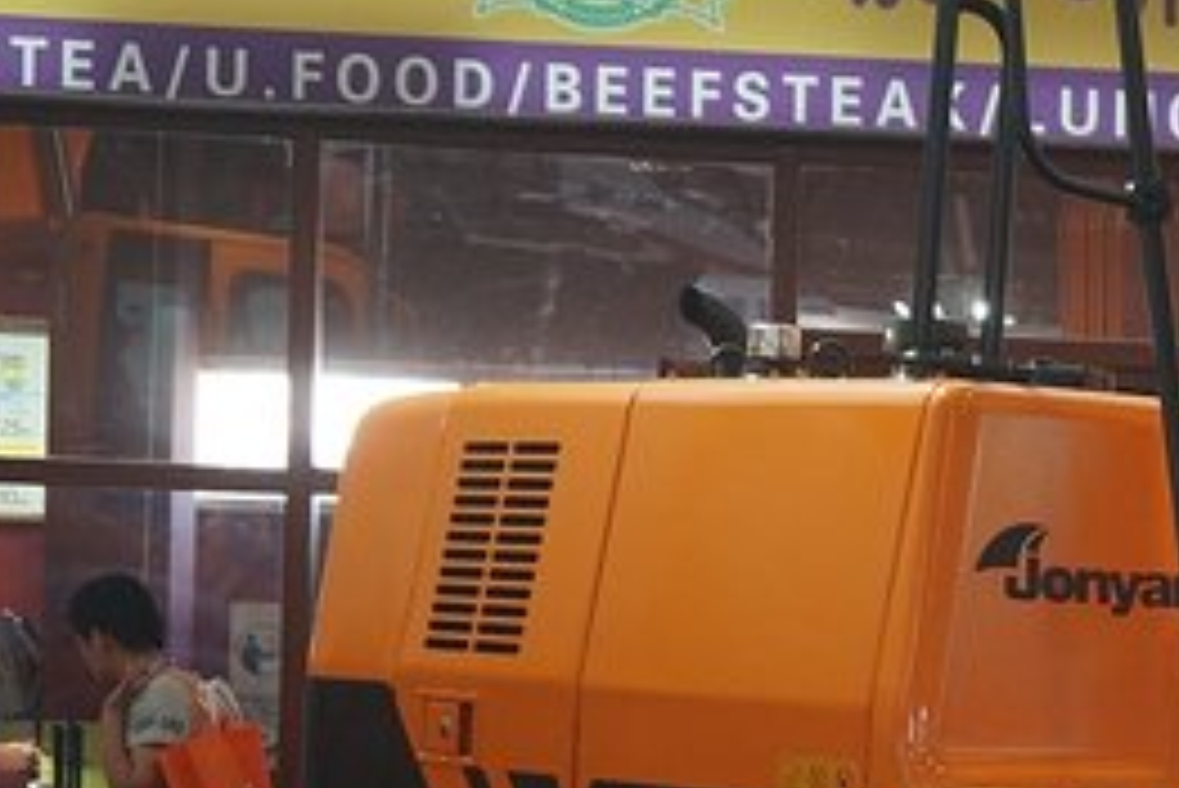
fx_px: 4048
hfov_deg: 15.8
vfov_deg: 11.0
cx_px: 1485
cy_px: 754
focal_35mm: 124
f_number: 5
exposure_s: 1/50
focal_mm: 27
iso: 400
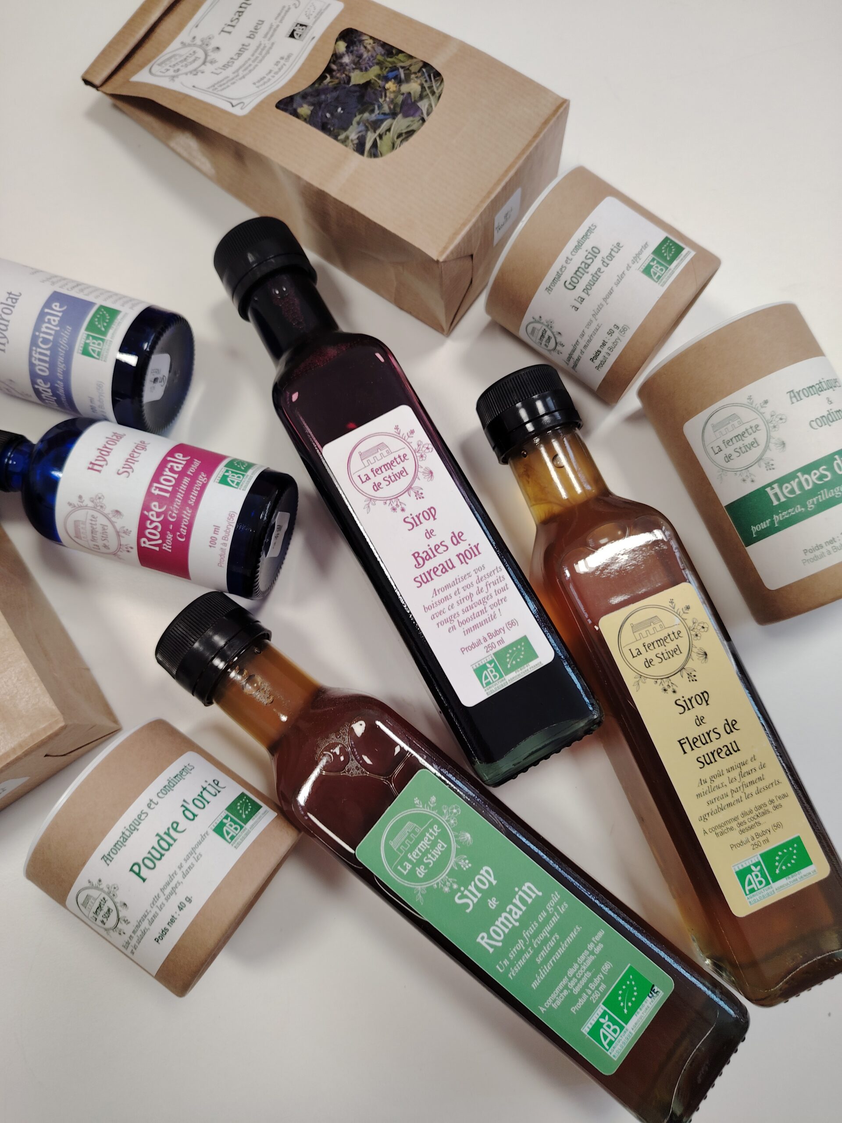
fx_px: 778
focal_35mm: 24
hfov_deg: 56.8
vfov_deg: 71.6
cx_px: 421
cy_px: 562
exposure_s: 1/50
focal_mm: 5.25
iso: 363
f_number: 1.75
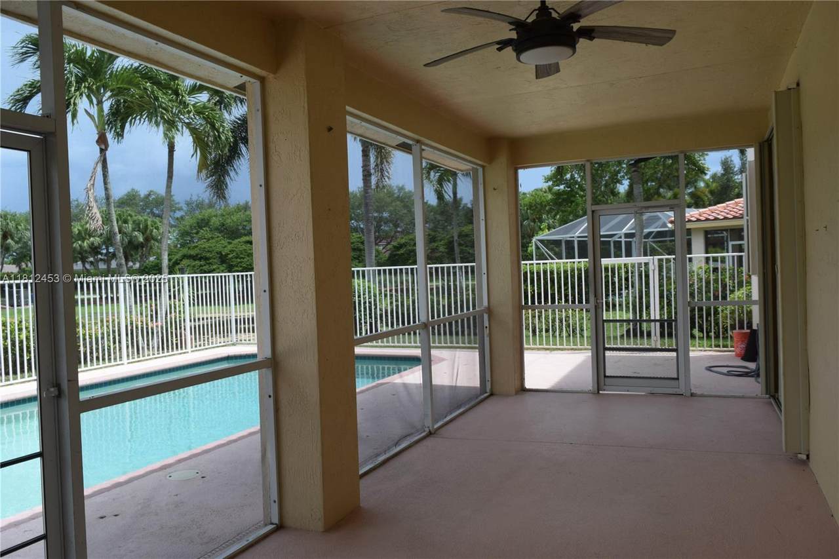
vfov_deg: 47.9
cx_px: 420
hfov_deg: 67.4
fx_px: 629
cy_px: 280
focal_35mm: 27
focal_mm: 18
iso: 320
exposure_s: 1/250
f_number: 8
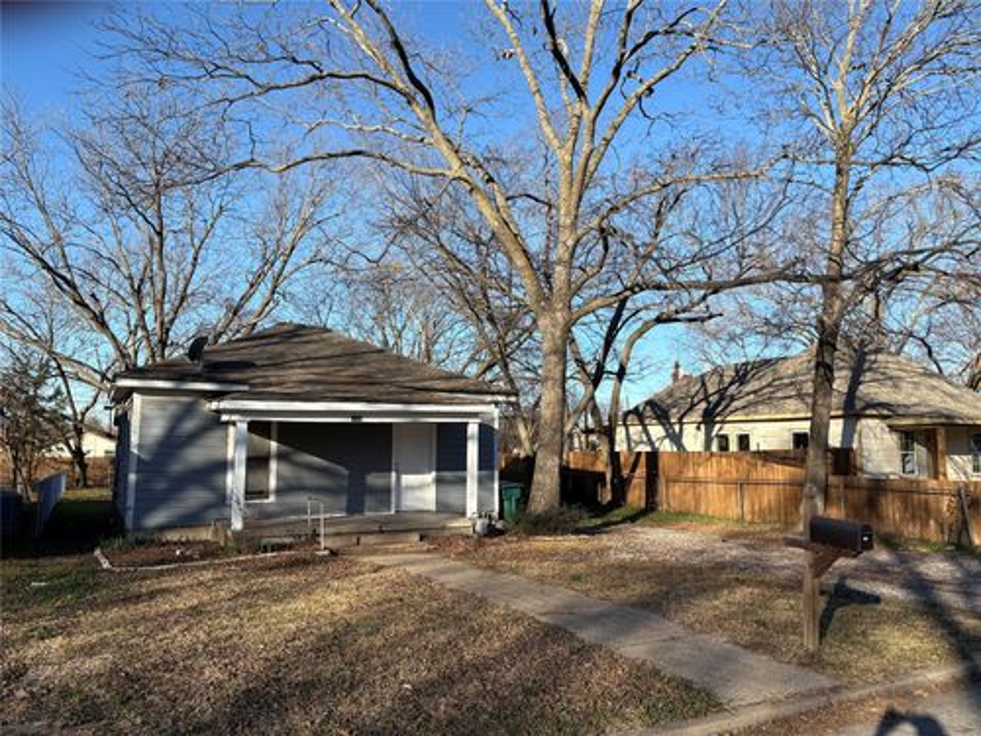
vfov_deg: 53.1
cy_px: 368
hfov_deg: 67.3
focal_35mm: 26
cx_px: 490
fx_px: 737
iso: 50
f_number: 1.6
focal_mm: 5.96
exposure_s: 1/1799
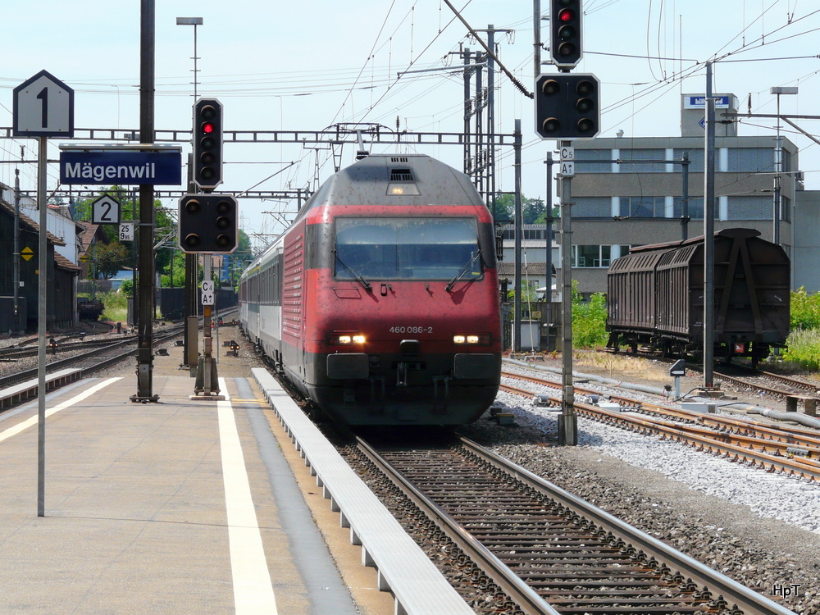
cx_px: 410
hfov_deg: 17.3
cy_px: 308
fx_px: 2700
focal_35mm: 114
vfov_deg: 13.0
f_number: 5.6
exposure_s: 1/320
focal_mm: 18.8
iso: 100
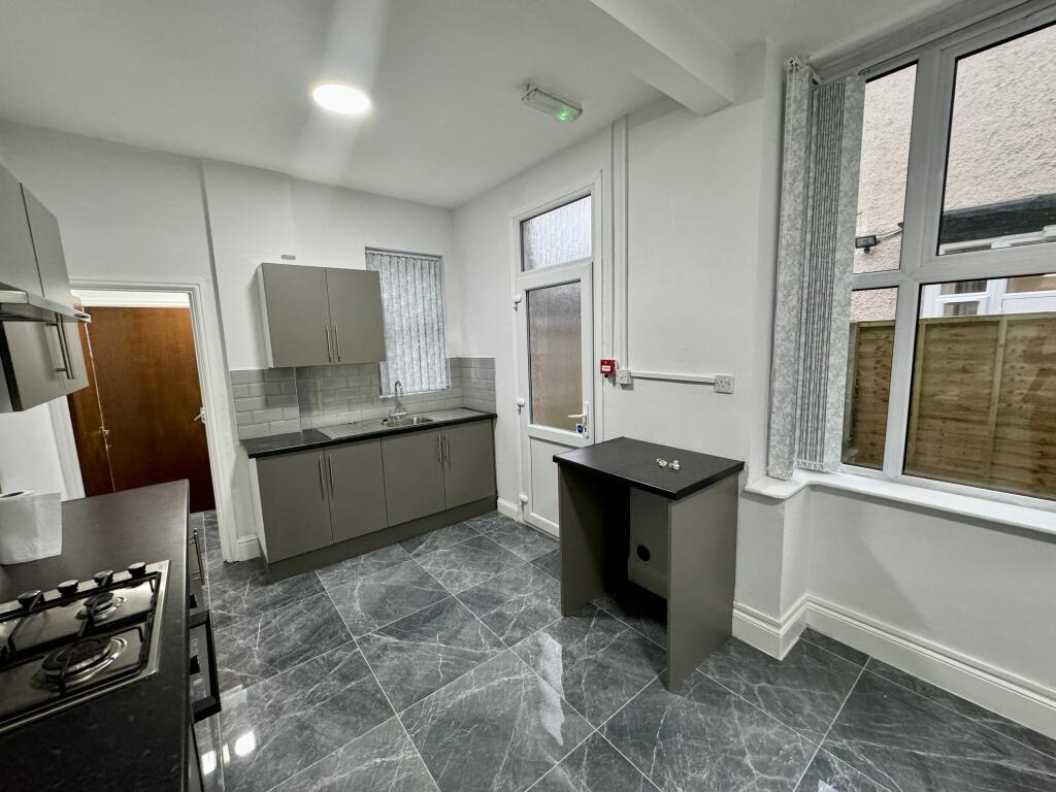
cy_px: 396
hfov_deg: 102.1
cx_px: 528
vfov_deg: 85.7
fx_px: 427
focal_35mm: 14
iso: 320
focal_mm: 2.22
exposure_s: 1/71
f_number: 2.2
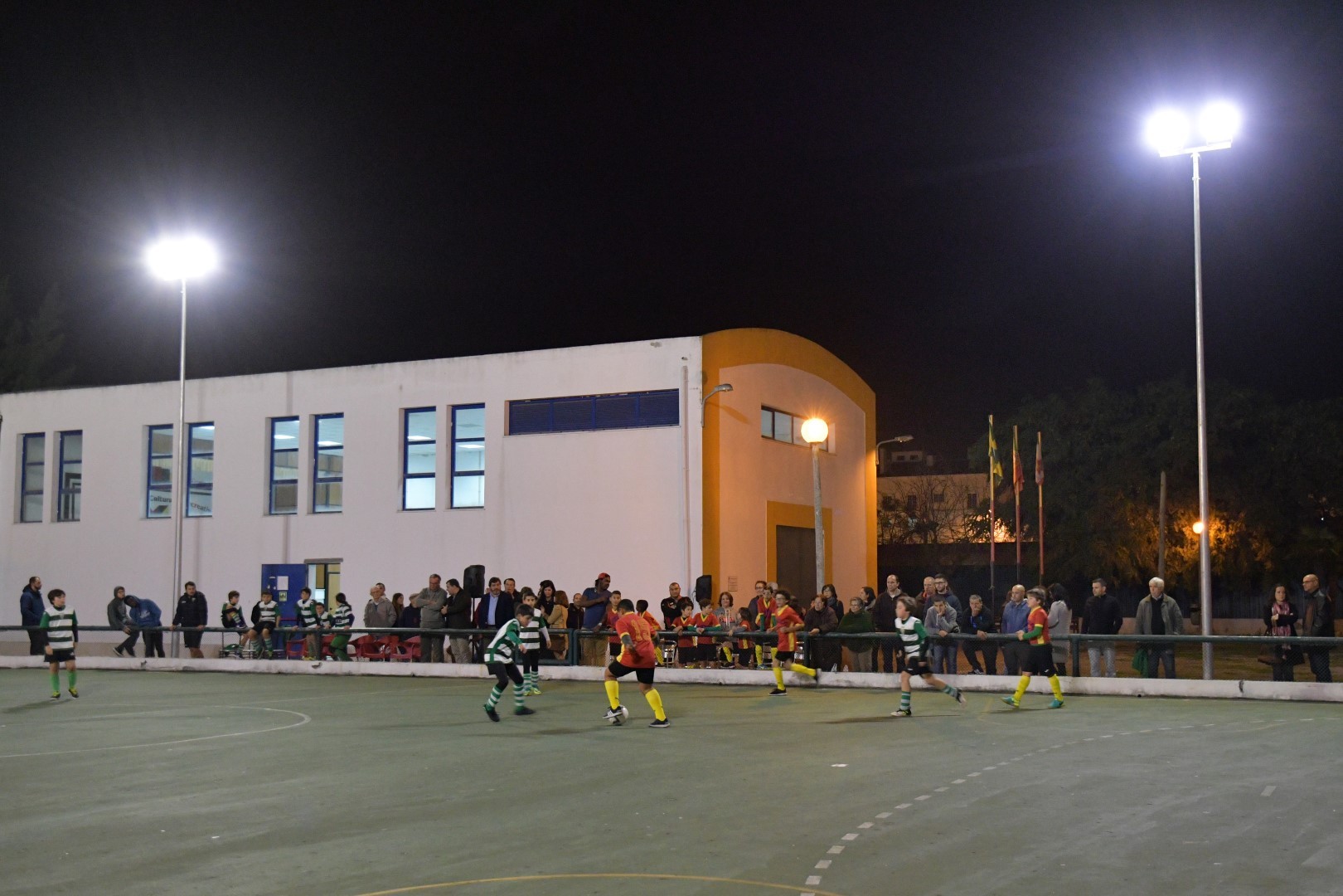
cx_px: 672
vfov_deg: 35.5
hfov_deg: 51.3
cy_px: 448
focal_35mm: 38
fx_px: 1399
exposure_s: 1/100
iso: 3200
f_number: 4
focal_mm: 25
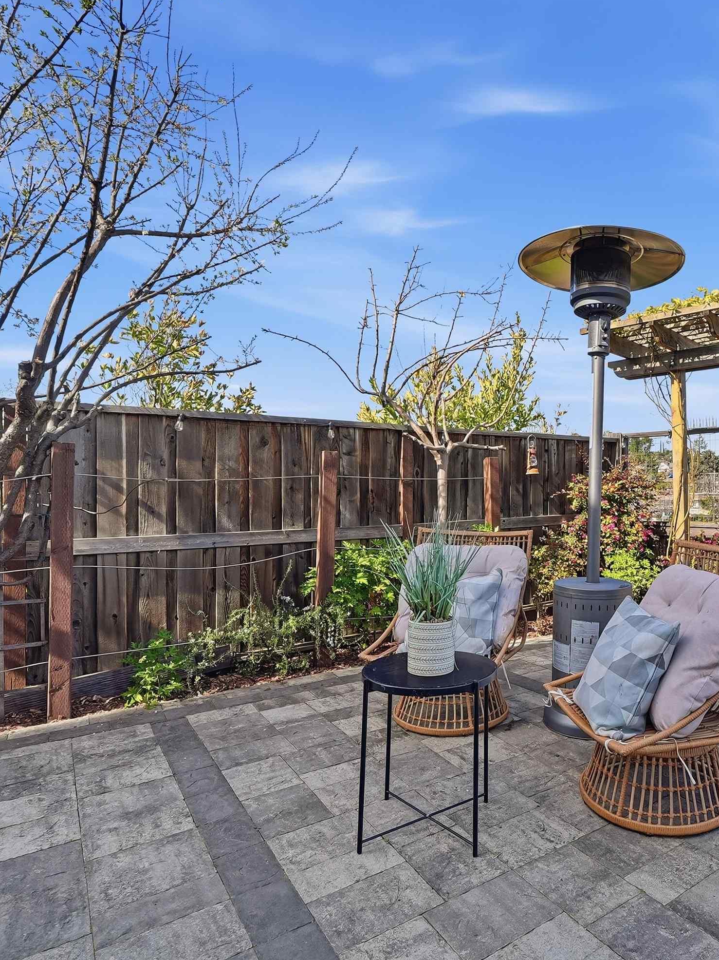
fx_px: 582
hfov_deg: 60.4
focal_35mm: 21
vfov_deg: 79.0
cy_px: 489
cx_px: 529
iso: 400
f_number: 8
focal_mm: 14
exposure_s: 1/320
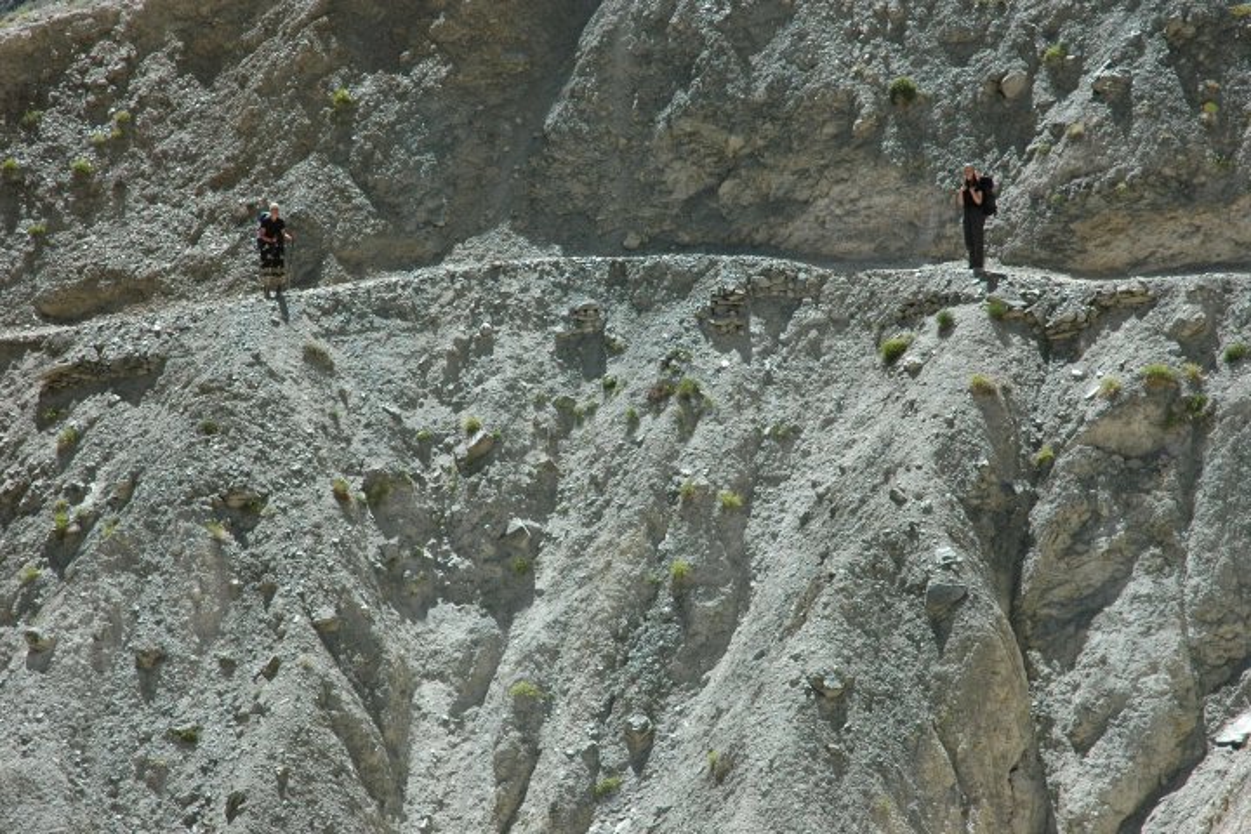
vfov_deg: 13.0
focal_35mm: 105
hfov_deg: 19.5
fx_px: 3648
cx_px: 626
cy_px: 417
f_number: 9
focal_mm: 70
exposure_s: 1/320
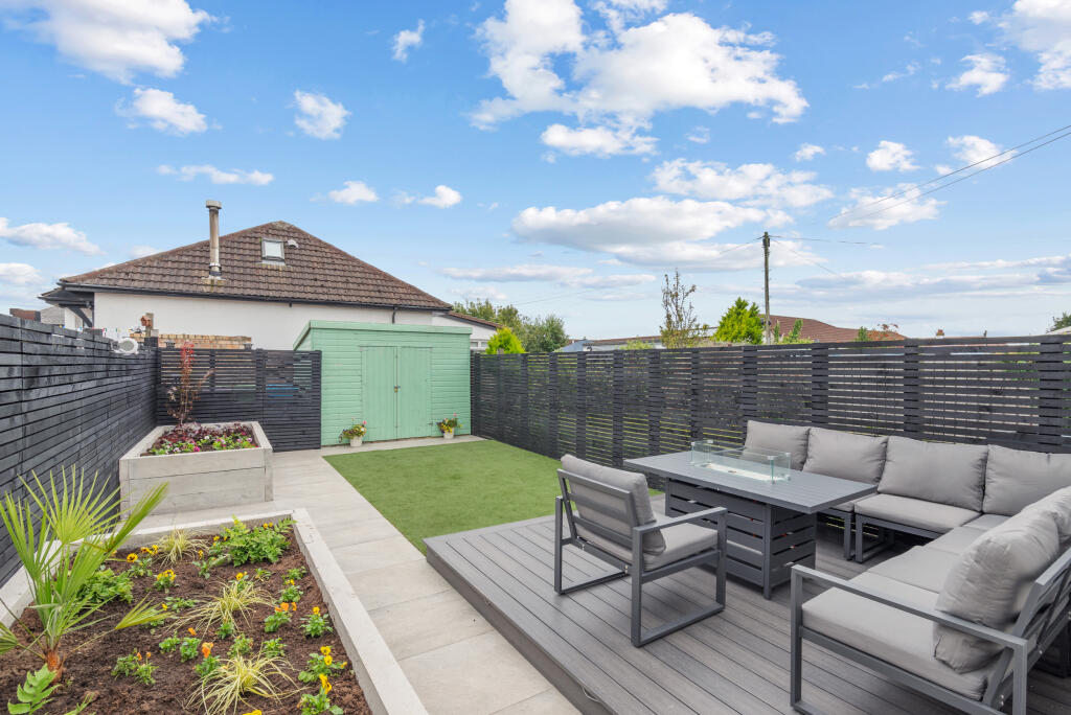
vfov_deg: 73.8
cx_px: 536
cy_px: 358
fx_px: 476
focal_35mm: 16
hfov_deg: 96.7
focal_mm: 16
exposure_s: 1/30
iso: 250
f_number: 9
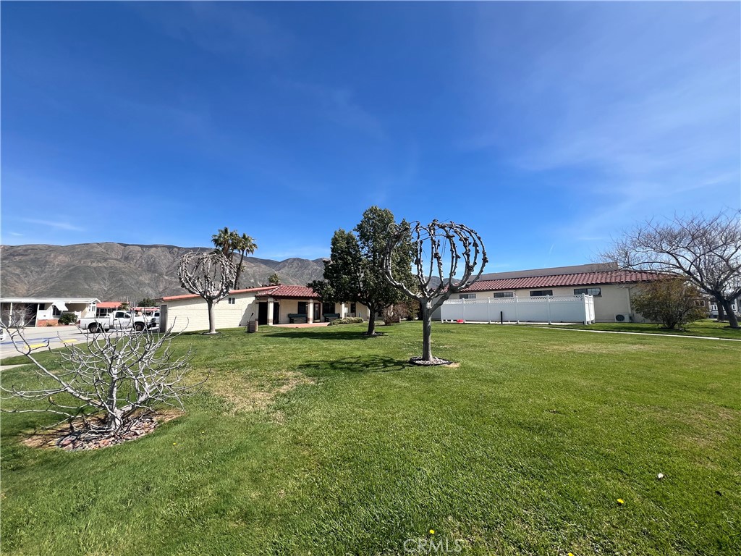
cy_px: 278
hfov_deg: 106.2
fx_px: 278
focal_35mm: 13
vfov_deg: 89.9
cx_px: 370
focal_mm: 1.57
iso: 32
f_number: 1.8
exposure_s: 1/1508
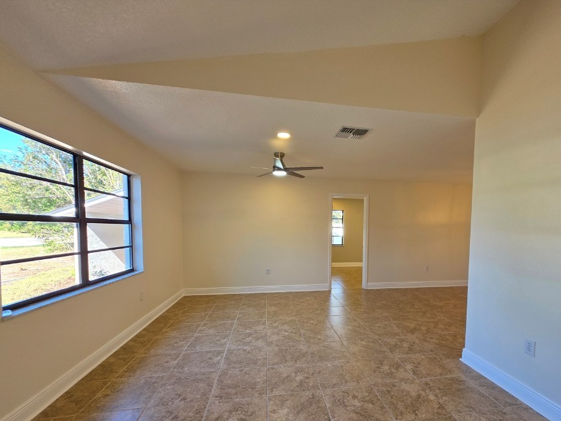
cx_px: 316
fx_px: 243
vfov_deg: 81.3
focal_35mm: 15
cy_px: 241
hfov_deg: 97.6
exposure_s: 1/120
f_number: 1.9
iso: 64
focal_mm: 2.2
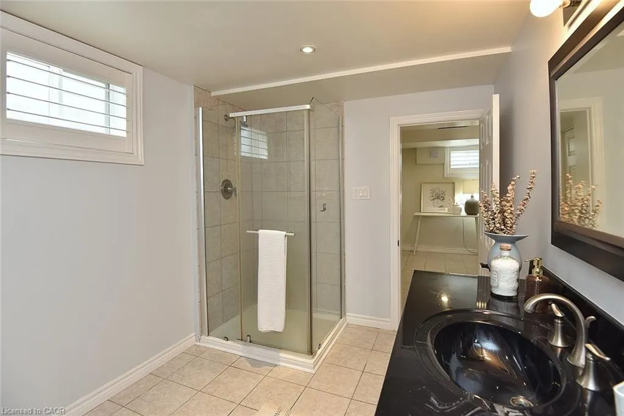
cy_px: 208
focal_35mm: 16
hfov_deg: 96.7
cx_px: 312
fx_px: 277
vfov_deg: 73.8
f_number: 6.3
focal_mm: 16
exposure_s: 1/60
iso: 500
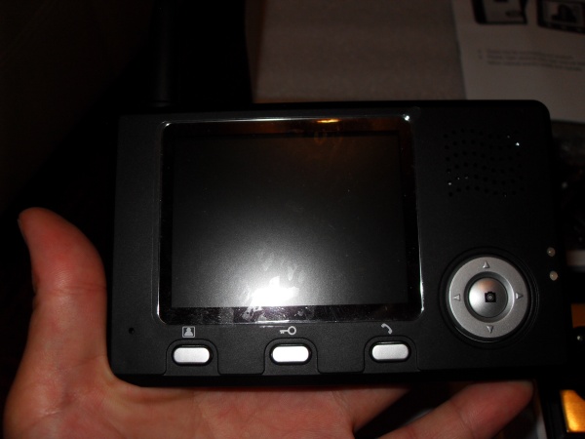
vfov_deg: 40.7
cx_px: 292
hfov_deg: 52.6
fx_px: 591
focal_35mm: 35
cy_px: 220
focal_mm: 6.3
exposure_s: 1/30
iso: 100
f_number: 7
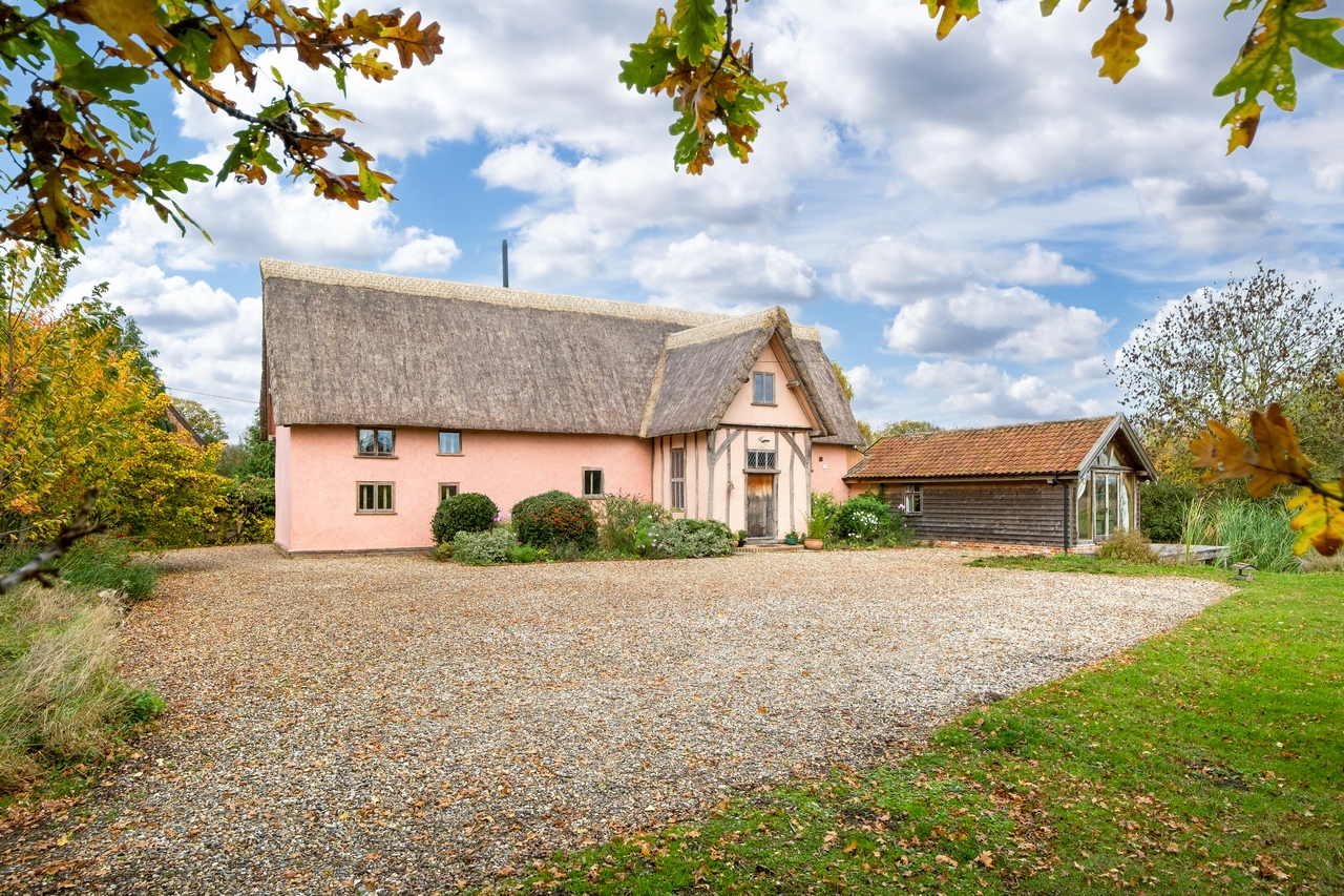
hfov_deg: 90.0
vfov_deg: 67.4
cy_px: 448
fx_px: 672
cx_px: 672
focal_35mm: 18
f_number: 9
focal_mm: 12.3
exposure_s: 1/80
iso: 160
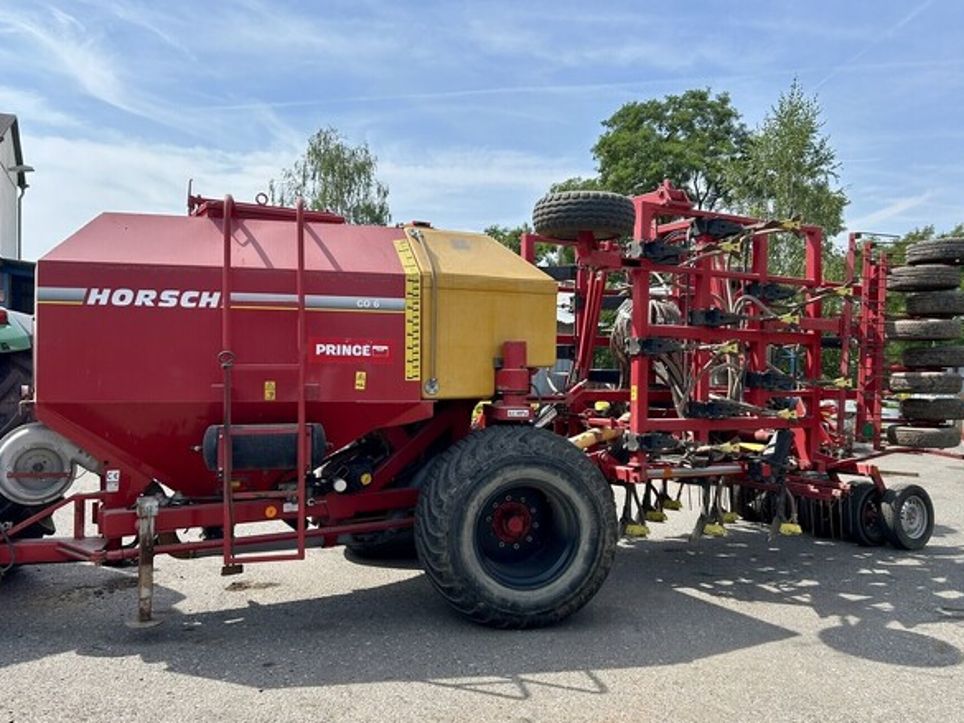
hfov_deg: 61.6
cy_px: 361
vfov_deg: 48.2
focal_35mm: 29
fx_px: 808
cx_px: 497
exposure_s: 1/2994
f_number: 1.5
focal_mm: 5.7
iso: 50
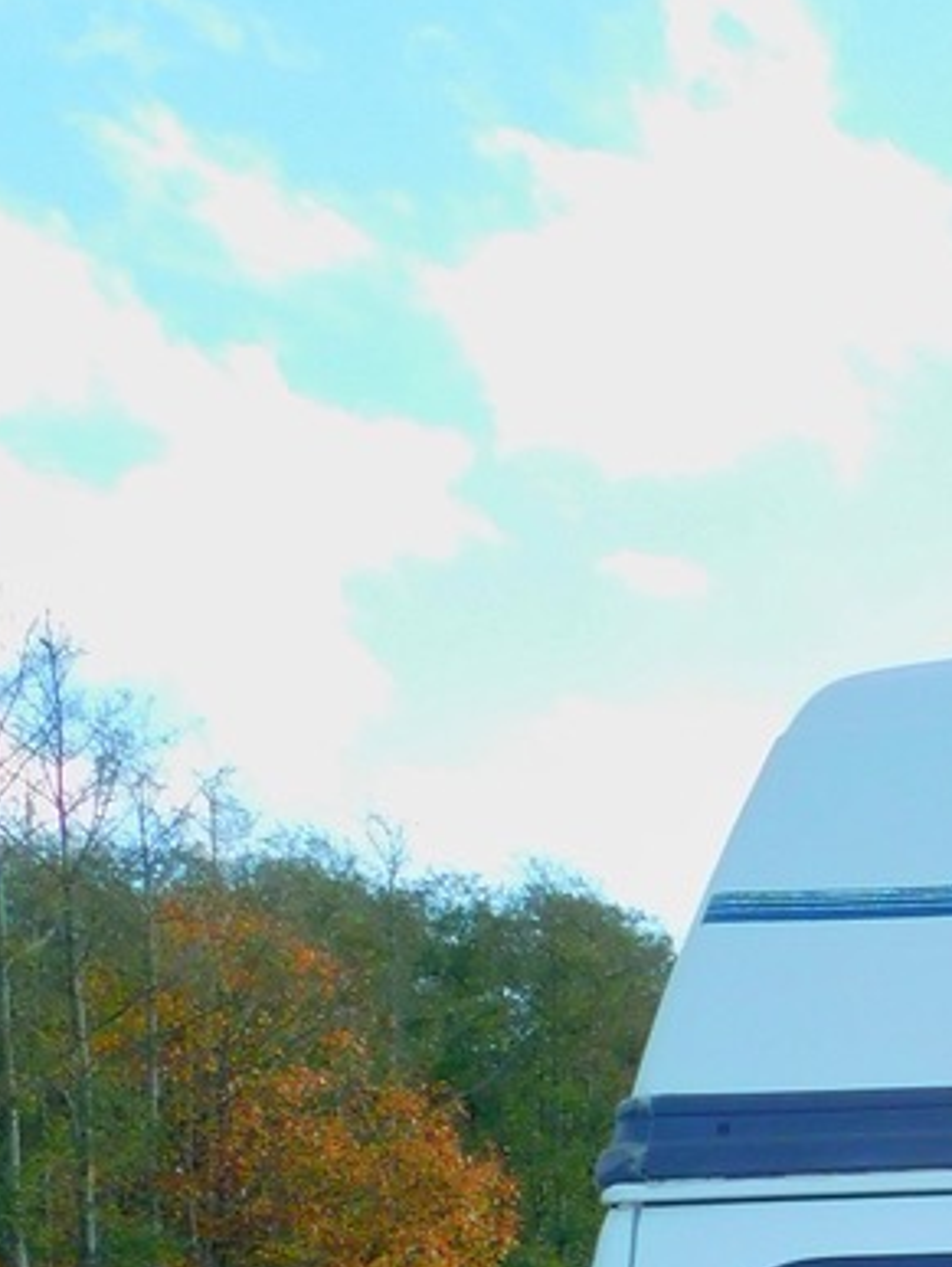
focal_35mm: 76
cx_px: 1492
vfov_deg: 23.8
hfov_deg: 17.2
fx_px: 2782
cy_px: 1447
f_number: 3
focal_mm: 4
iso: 125
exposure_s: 1/500
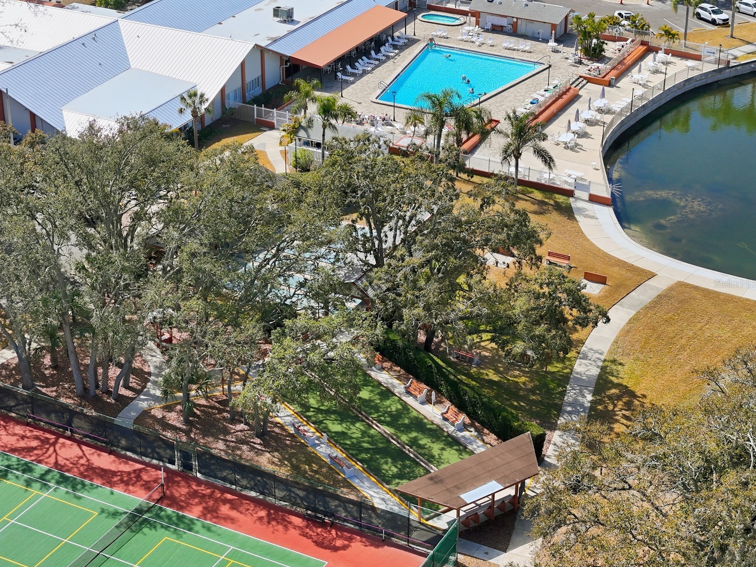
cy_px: 283
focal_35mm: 71
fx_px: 1551
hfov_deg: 27.4
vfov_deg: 20.7
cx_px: 376
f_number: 2.8
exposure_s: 1/4000
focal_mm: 19.4
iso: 400
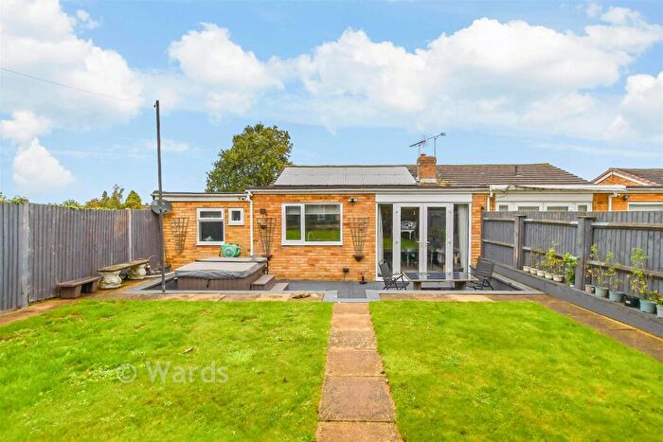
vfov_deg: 77.4
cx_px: 332
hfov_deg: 100.4
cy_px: 221
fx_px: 276
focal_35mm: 15
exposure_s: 1/400
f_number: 8
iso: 320
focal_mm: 10
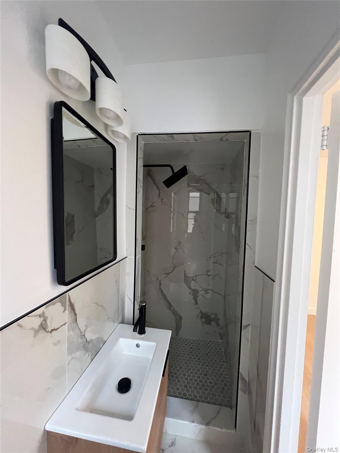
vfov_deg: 106.2
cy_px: 226
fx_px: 170
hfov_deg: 89.9
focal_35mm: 13
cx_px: 170
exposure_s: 1/60
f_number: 1.8
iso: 640
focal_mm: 1.57
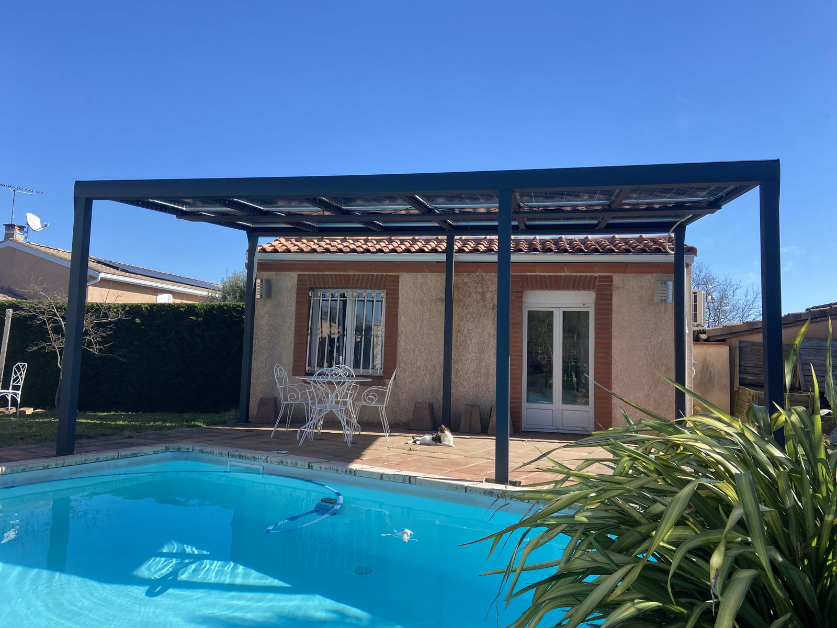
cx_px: 418
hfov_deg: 67.3
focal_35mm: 26
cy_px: 314
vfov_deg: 53.1
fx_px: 629
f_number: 1.8
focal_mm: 4.25
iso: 32
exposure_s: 1/1779
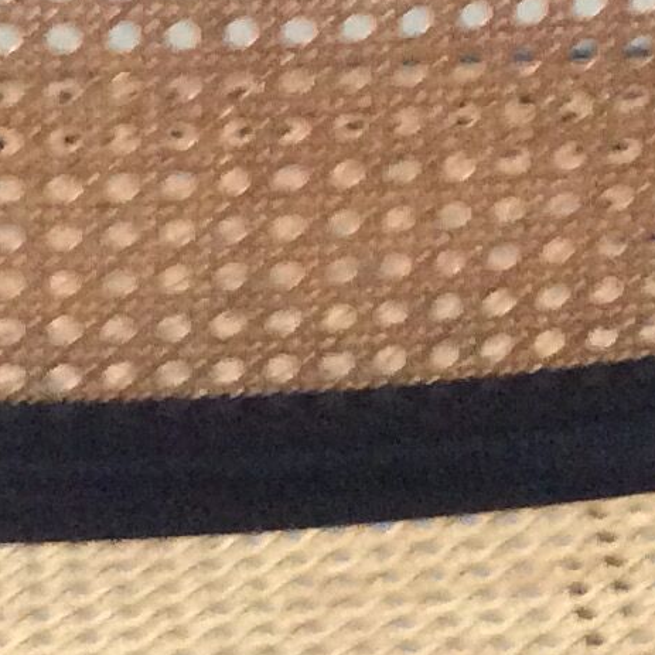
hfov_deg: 11.0
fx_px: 3382
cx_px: 120
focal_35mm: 158
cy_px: 468
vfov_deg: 11.0
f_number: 2.4
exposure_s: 1/17
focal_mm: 3.3
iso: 250
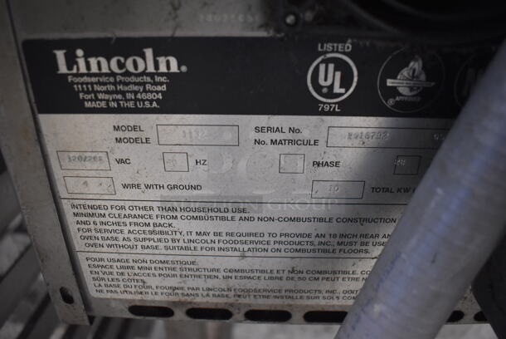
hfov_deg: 67.3
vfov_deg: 48.0
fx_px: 380
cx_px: 253
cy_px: 170
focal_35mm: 27
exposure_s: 1/60
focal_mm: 18
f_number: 4
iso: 2500
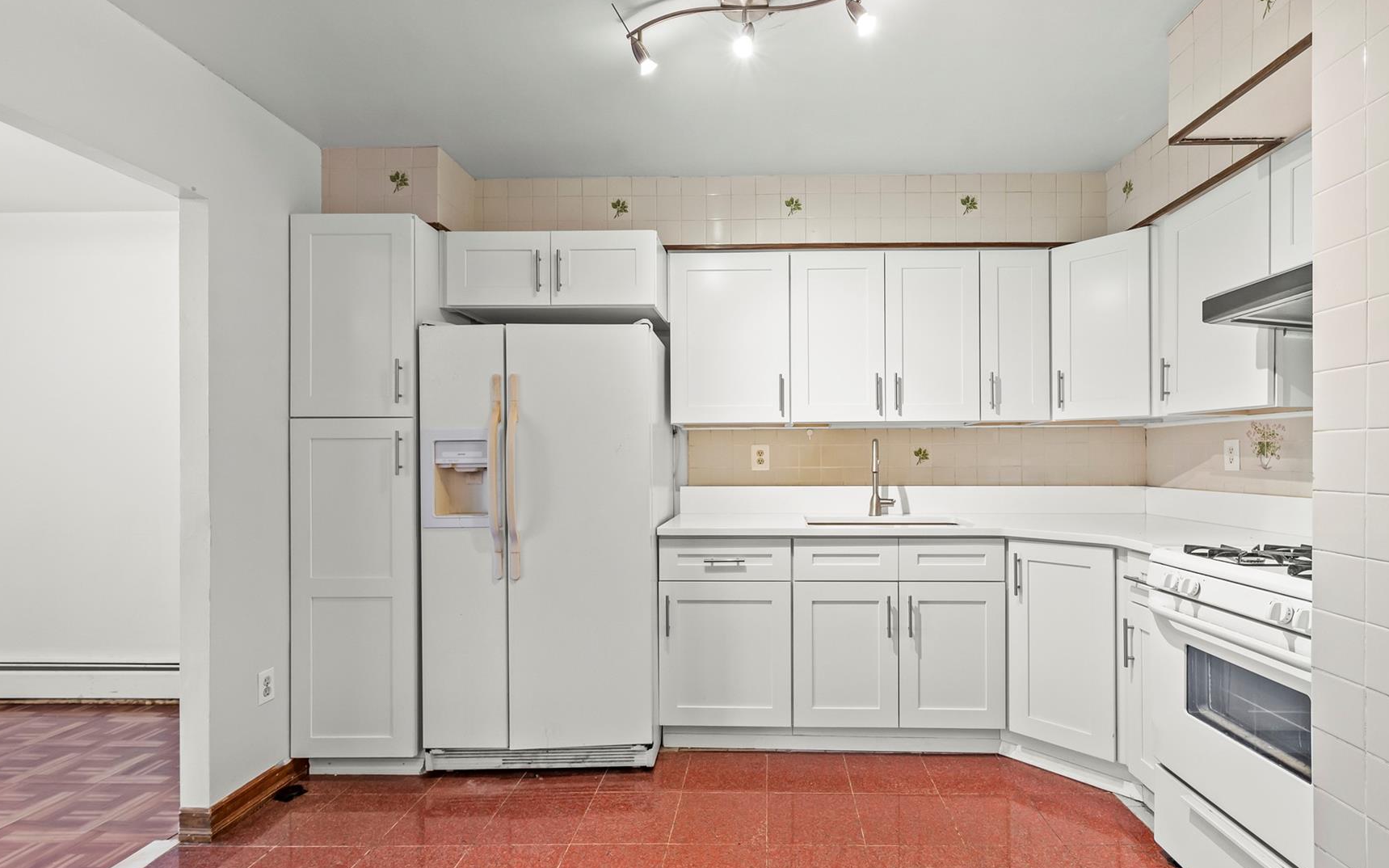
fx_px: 643
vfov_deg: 67.9
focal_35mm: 17
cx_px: 766
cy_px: 455
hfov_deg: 94.0
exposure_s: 1/1.25
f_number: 8
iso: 800
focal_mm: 14
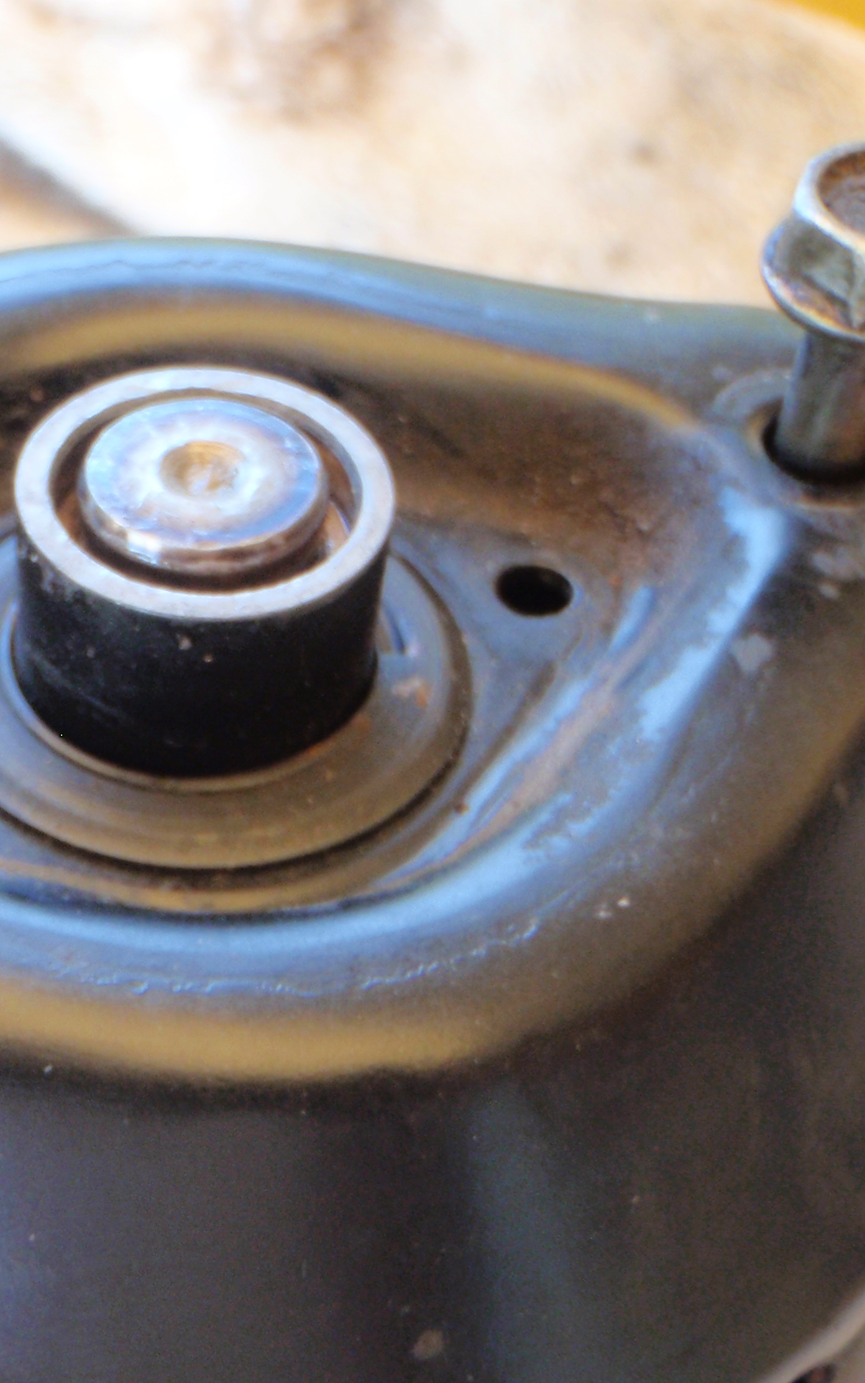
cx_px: -46
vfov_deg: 30.0
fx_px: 2565
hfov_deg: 18.5
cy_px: 899
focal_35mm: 68
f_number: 4.1
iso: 125
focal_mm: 6.53
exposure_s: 1/40
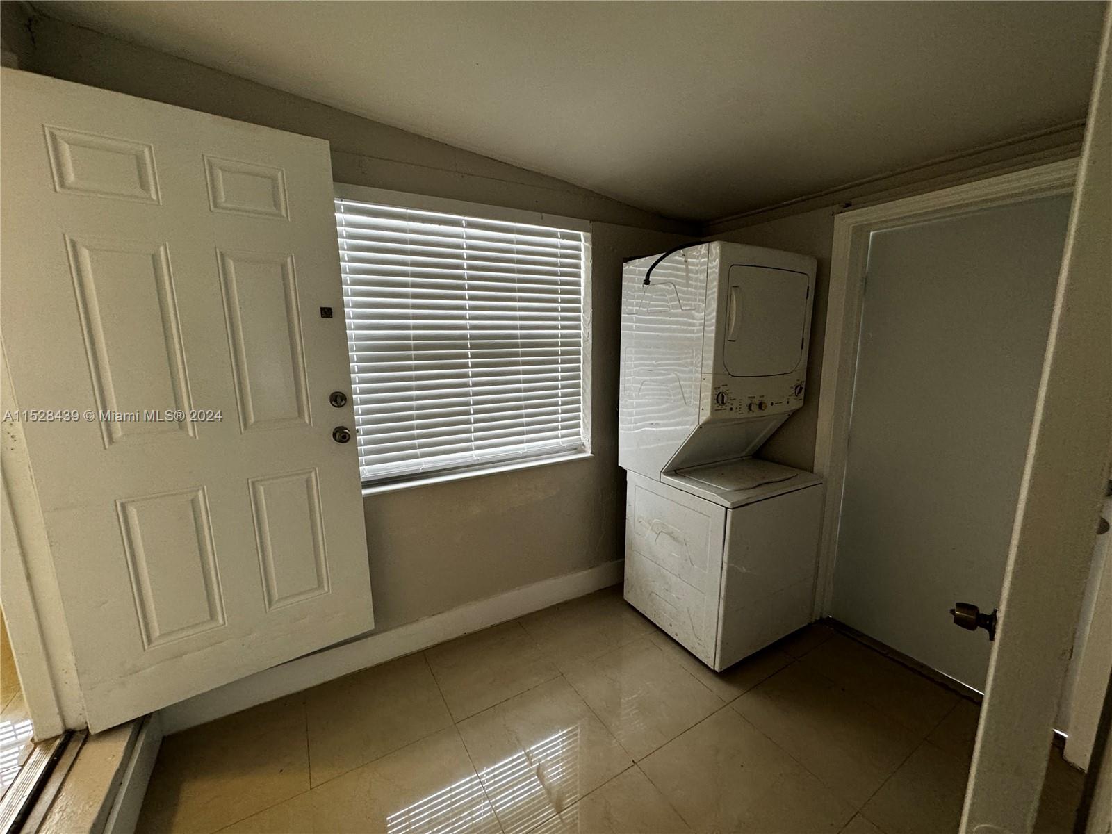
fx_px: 450
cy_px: 417
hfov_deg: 102.1
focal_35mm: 14
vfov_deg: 85.7
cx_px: 556
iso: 250
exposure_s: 1/60
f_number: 2.2
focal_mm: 2.22
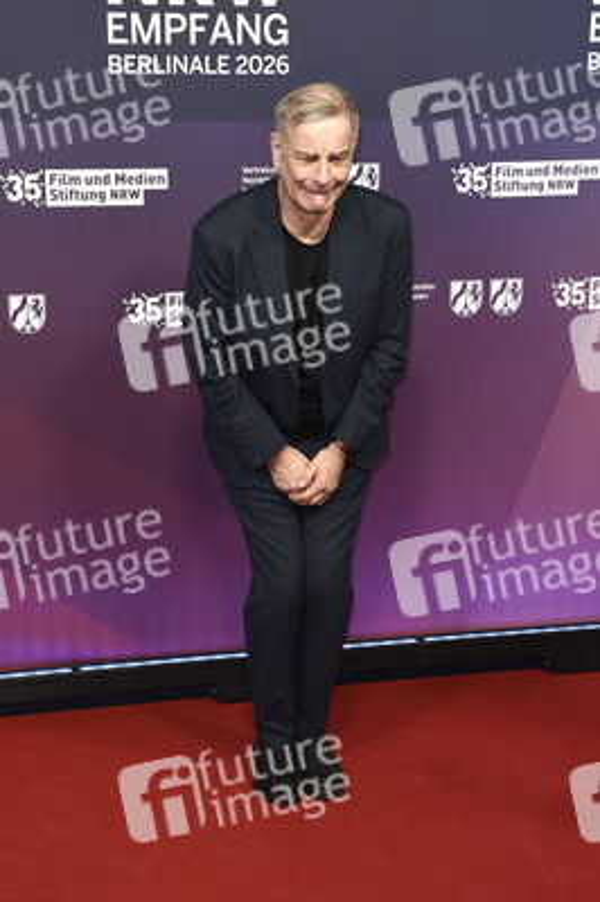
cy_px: 451
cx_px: 300
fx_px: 1402
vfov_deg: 35.7
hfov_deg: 24.2
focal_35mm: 56
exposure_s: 1/200
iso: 800
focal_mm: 56
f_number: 5
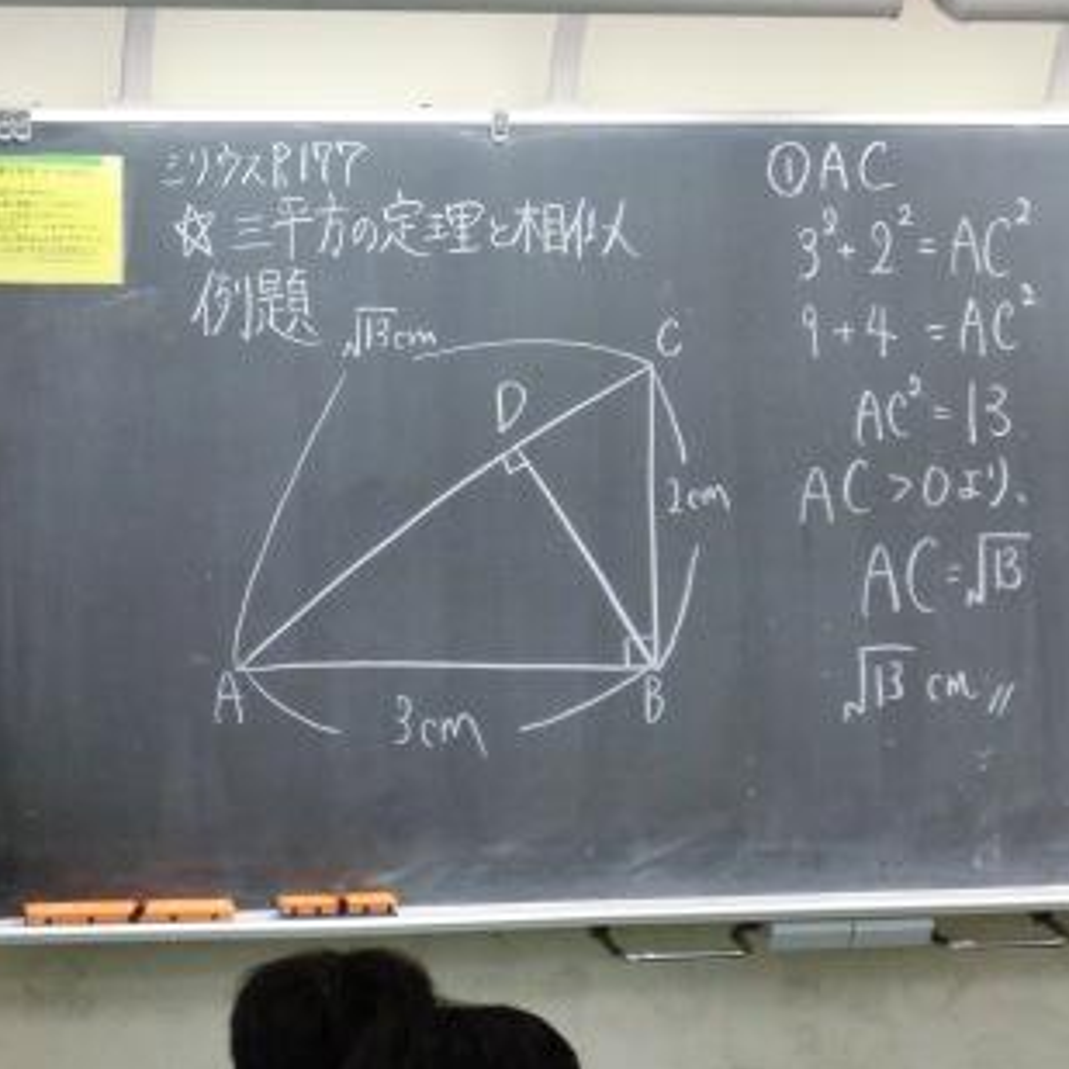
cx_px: 322
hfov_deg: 14.7
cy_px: 557
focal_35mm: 118
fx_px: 4123
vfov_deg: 14.8
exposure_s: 1/125
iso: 800
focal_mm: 16.3
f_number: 4.2
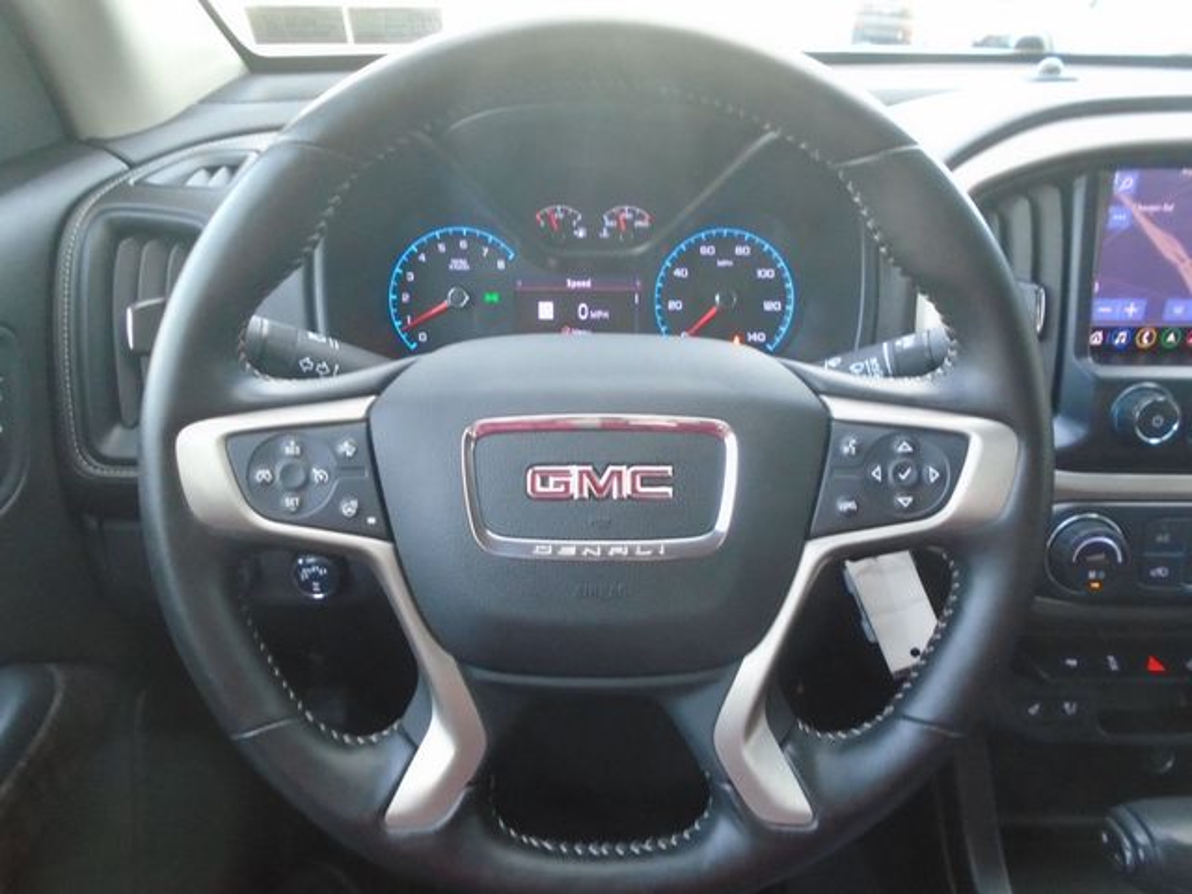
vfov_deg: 53.1
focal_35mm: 26
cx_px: 596
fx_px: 895
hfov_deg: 67.3
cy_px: 447
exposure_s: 1/20
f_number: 3.2
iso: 400
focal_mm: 4.6
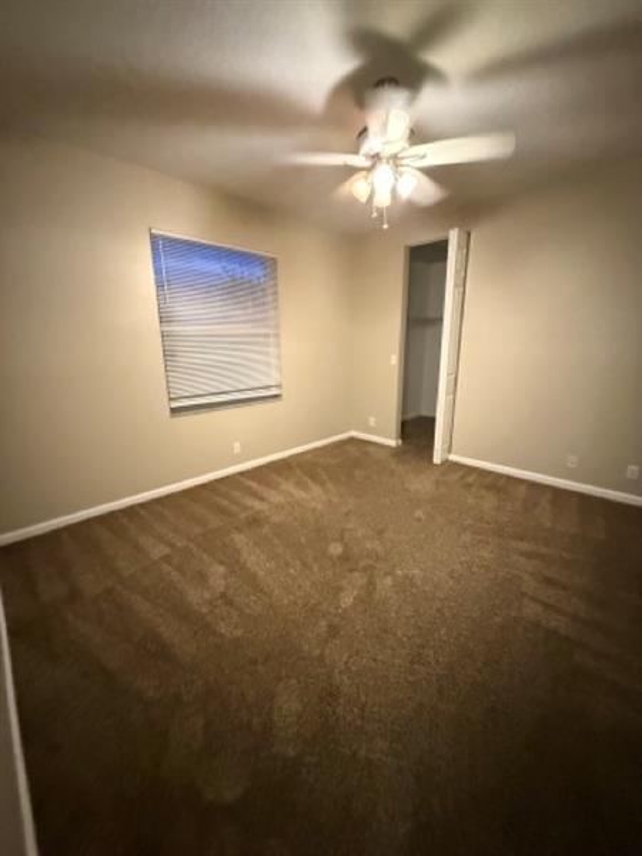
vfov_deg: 102.1
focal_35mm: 14
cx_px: 321
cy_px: 428
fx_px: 346
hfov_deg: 85.7
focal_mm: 2.22
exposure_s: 1/30
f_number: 2.2
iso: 1600
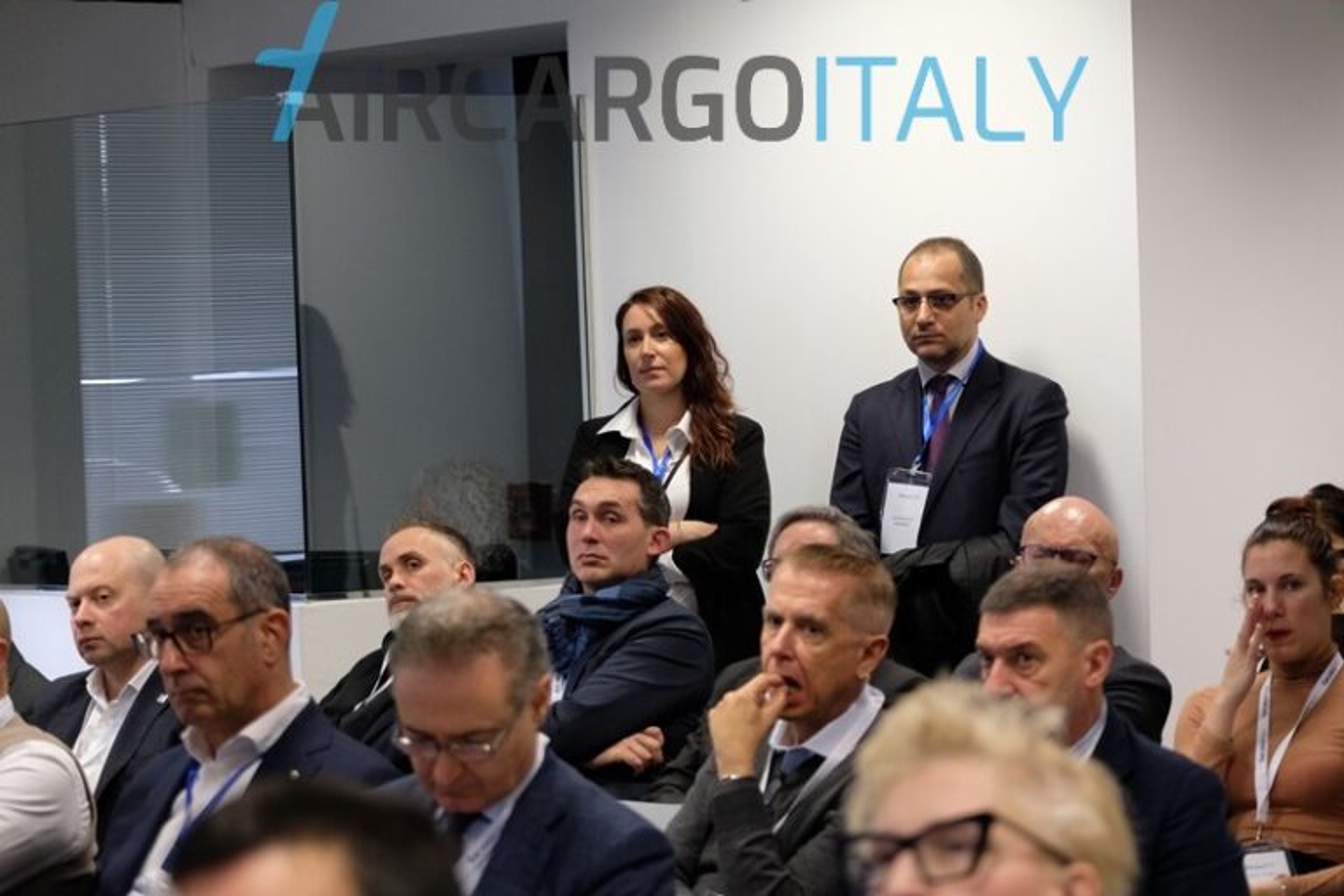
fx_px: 4480
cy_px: 448
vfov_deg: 11.4
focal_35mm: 120
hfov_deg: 17.1
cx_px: 672
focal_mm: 80
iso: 2000
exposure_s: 1/125
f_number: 4
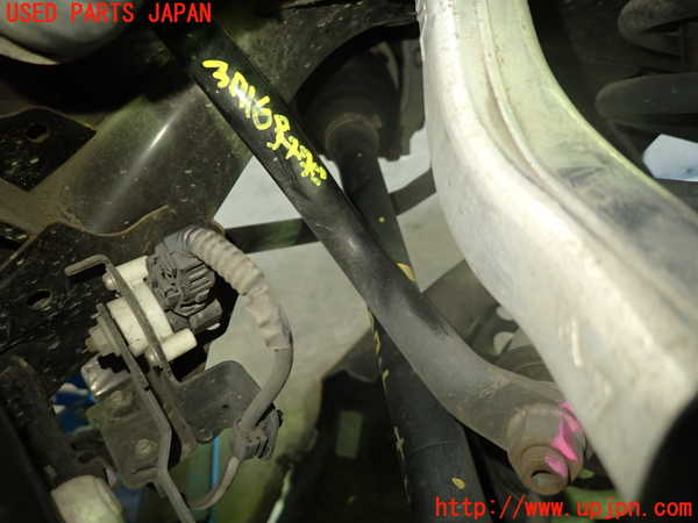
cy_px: 262
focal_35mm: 25
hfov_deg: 69.4
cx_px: 349
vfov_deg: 54.9
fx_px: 504
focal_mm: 4.5
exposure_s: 1/30
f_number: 2
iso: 320
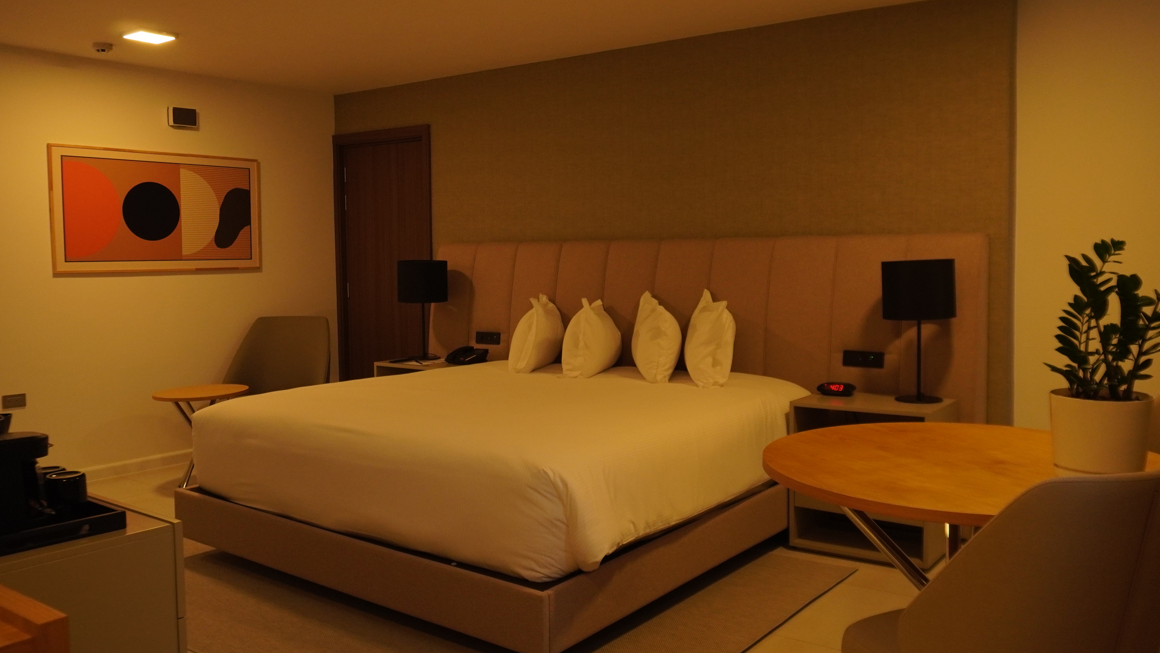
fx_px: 954
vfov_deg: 37.8
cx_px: 609
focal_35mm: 31
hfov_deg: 62.6
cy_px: 311
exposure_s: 1/100
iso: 640
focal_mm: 16
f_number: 4
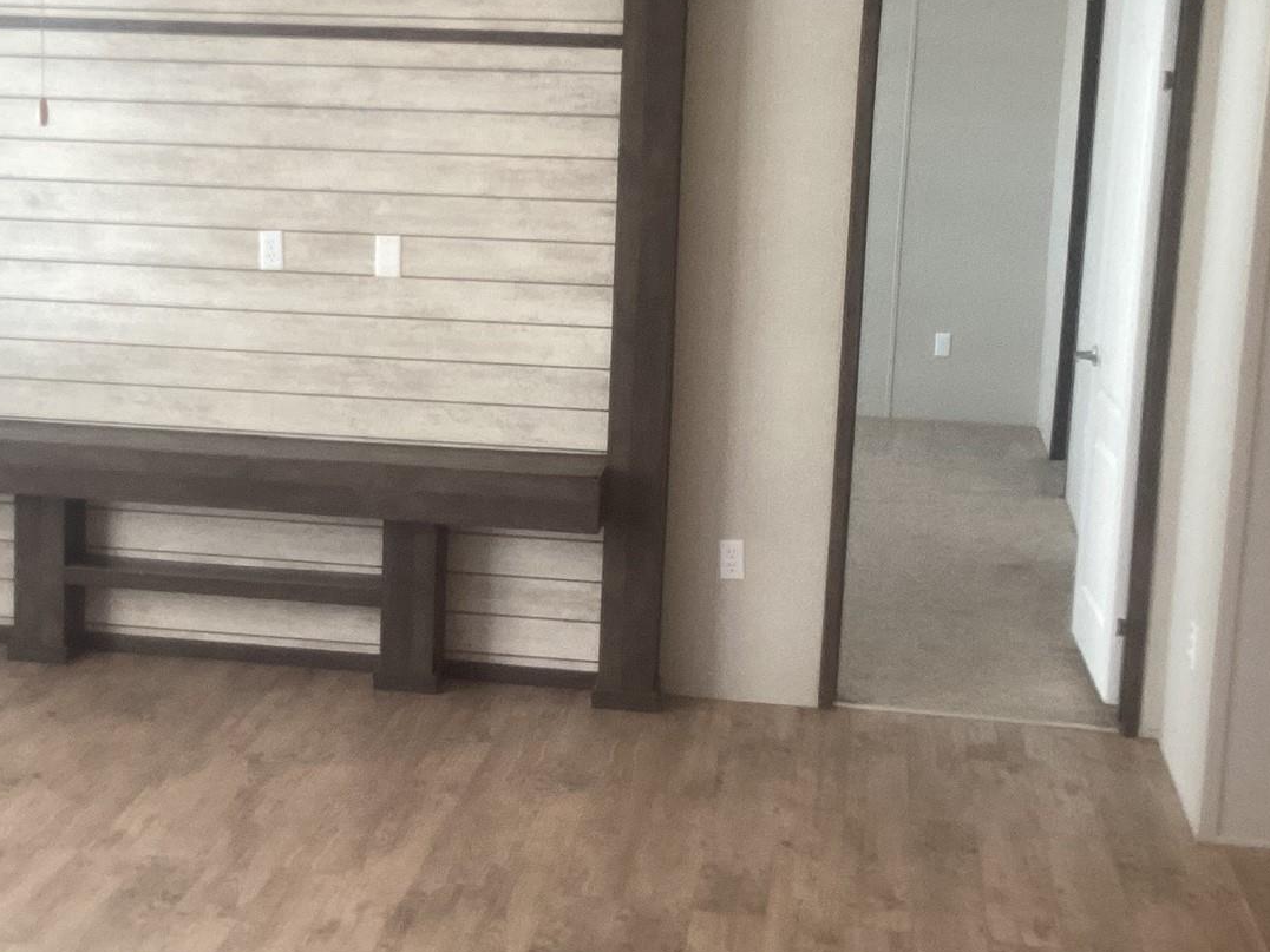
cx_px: 453
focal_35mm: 59
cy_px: 383
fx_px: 2165
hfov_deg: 32.5
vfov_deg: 24.8
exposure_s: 1/60
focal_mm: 3.3
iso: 80
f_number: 2.4
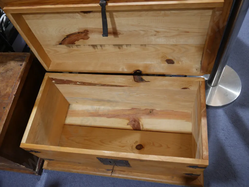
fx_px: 216
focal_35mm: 30
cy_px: 94
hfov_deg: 59.9
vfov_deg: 46.8
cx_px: 124
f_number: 3.6
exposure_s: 1/60
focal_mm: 15
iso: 320
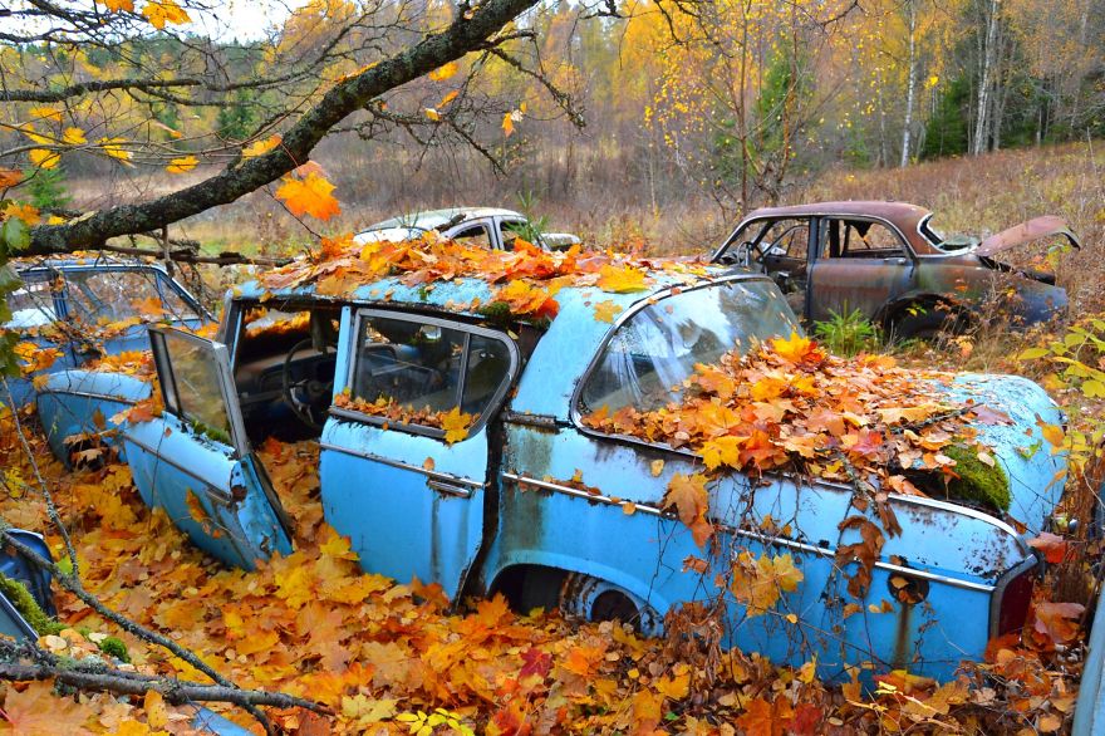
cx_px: 552
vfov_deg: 47.9
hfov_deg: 67.4
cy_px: 368
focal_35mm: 27
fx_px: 828
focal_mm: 18
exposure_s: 1/125
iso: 360
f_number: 5.6
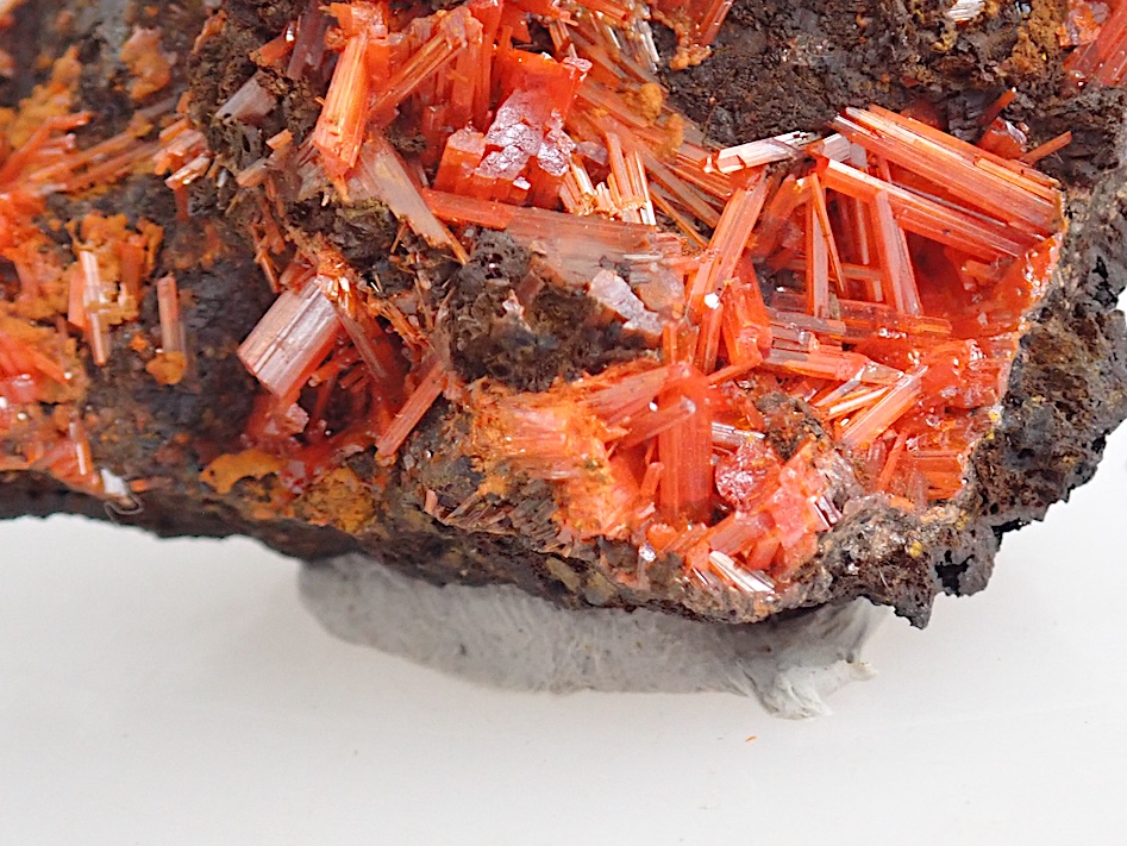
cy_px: 345
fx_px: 4299
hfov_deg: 14.9
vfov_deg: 11.2
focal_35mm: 132
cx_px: 708
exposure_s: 1/30
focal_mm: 18
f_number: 4.9
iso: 800
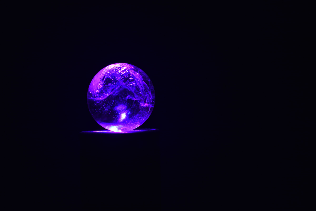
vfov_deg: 6.3
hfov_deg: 9.5
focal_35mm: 218
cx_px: 158
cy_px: 106
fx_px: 1909
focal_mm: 145
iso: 160
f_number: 4.8
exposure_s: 1/125
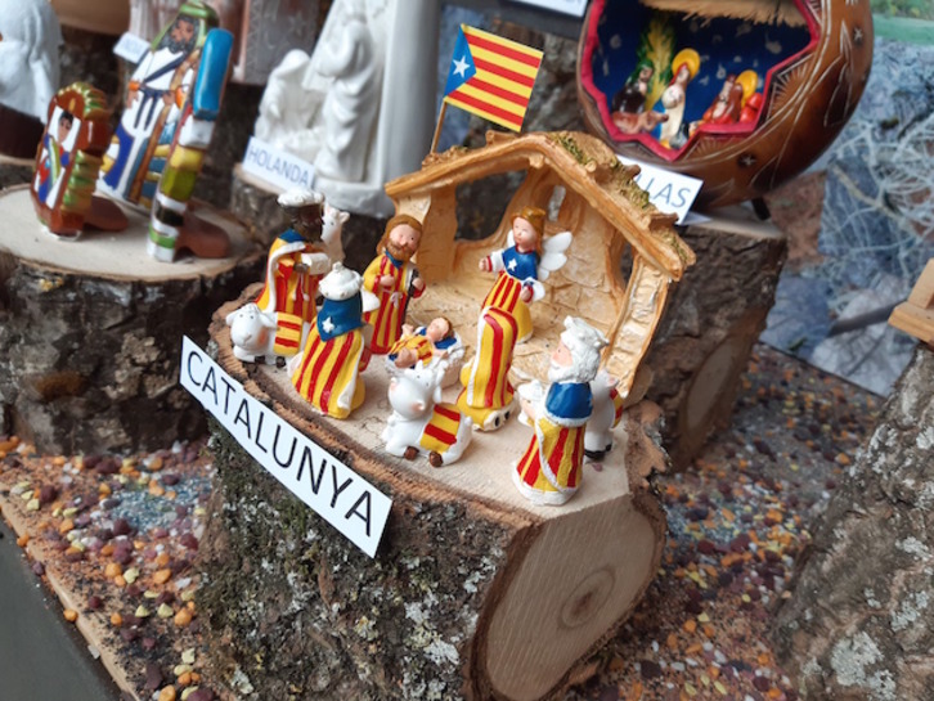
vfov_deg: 53.1
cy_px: 350
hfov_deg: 67.3
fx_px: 702
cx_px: 467
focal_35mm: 26
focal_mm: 3.92
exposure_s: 1/100
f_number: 1.7
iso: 50
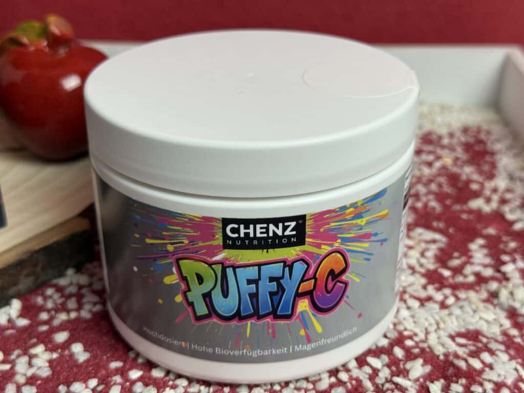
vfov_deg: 30.3
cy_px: 196
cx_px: 262
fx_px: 727
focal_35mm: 48
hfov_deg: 39.7
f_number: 1.78
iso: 64
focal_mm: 6.76
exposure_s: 1/100
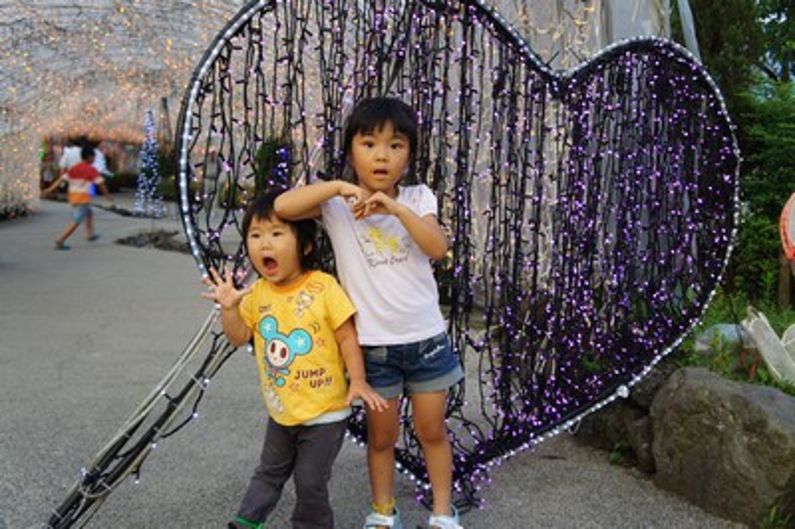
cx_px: 398
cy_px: 264
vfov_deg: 34.2
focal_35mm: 39
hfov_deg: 49.6
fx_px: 861
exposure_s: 1/40
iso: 200
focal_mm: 26
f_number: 4
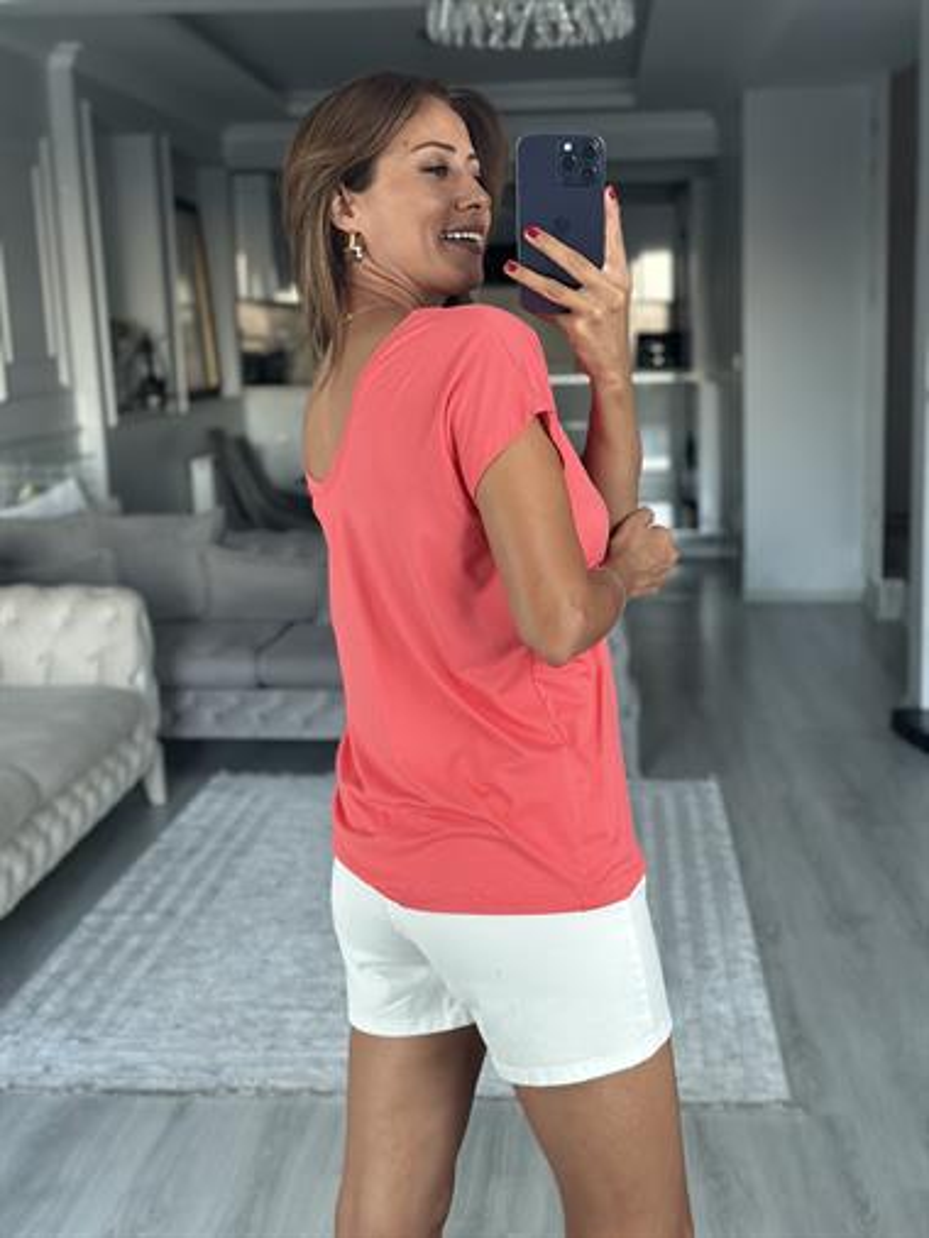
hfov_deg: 30.3
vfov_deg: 39.6
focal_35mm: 48
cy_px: 619
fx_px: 1716
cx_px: 464
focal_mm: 6.86
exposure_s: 1/56
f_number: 1.78
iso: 400
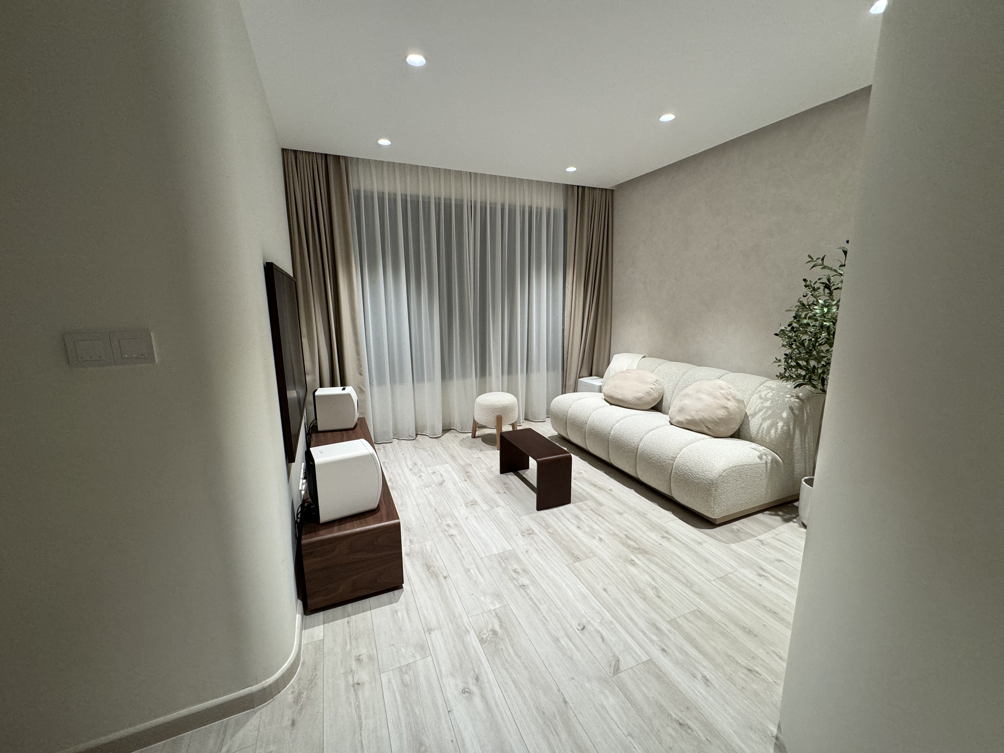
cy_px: 376
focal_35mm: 14
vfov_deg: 85.7
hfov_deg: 102.1
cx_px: 502
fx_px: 406
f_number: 2.2
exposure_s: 1/100
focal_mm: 2.22
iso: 200
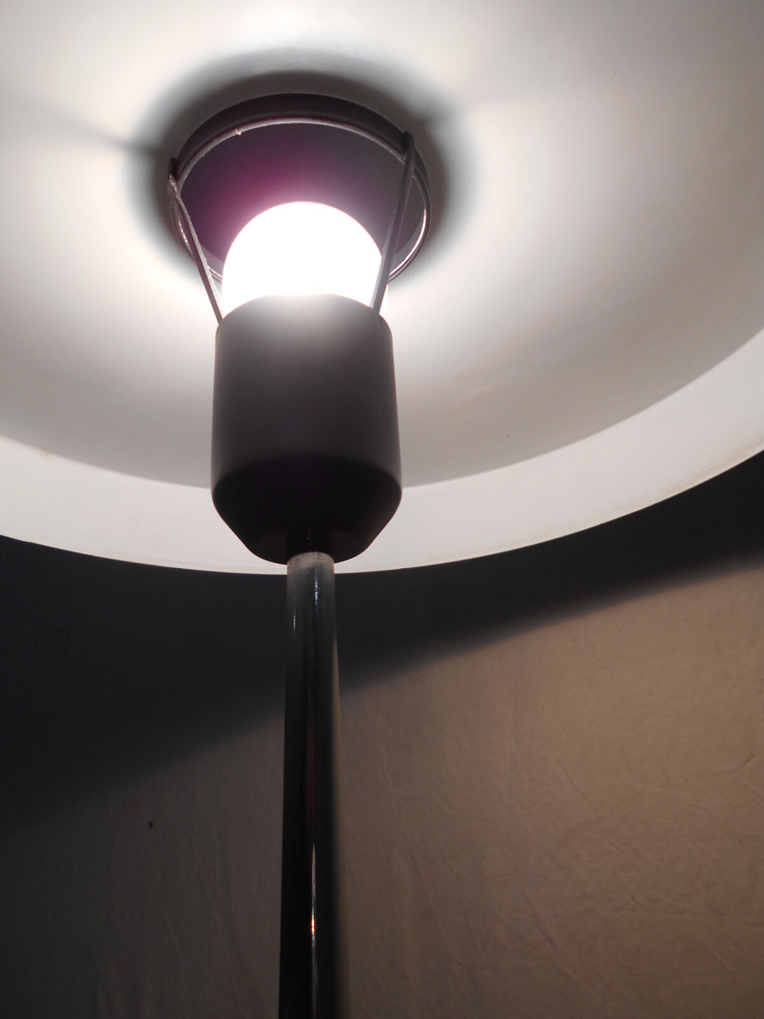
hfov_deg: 53.1
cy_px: 510
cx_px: 382
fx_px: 765
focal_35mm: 26
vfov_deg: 67.3
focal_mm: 4.6
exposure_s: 1/125
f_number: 3.2
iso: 80
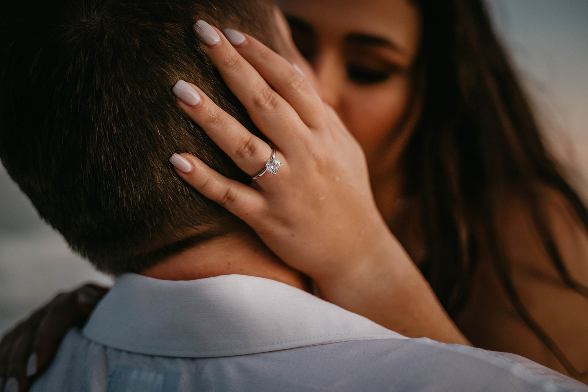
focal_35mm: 54
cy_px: 196
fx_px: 882
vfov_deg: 25.1
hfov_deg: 36.9
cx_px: 294
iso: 500
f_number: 2.8
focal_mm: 54
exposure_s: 1/200
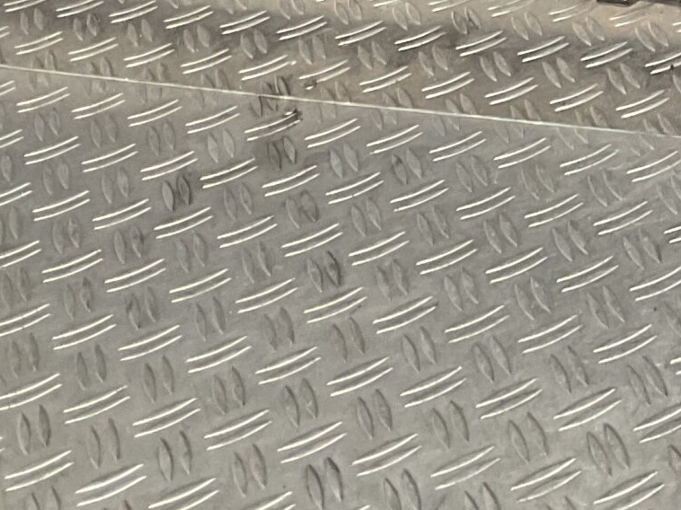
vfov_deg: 14.3
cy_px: -189
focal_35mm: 98
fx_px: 1927
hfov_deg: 18.4
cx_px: 924
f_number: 1.8
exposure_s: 1/50
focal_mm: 3
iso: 64
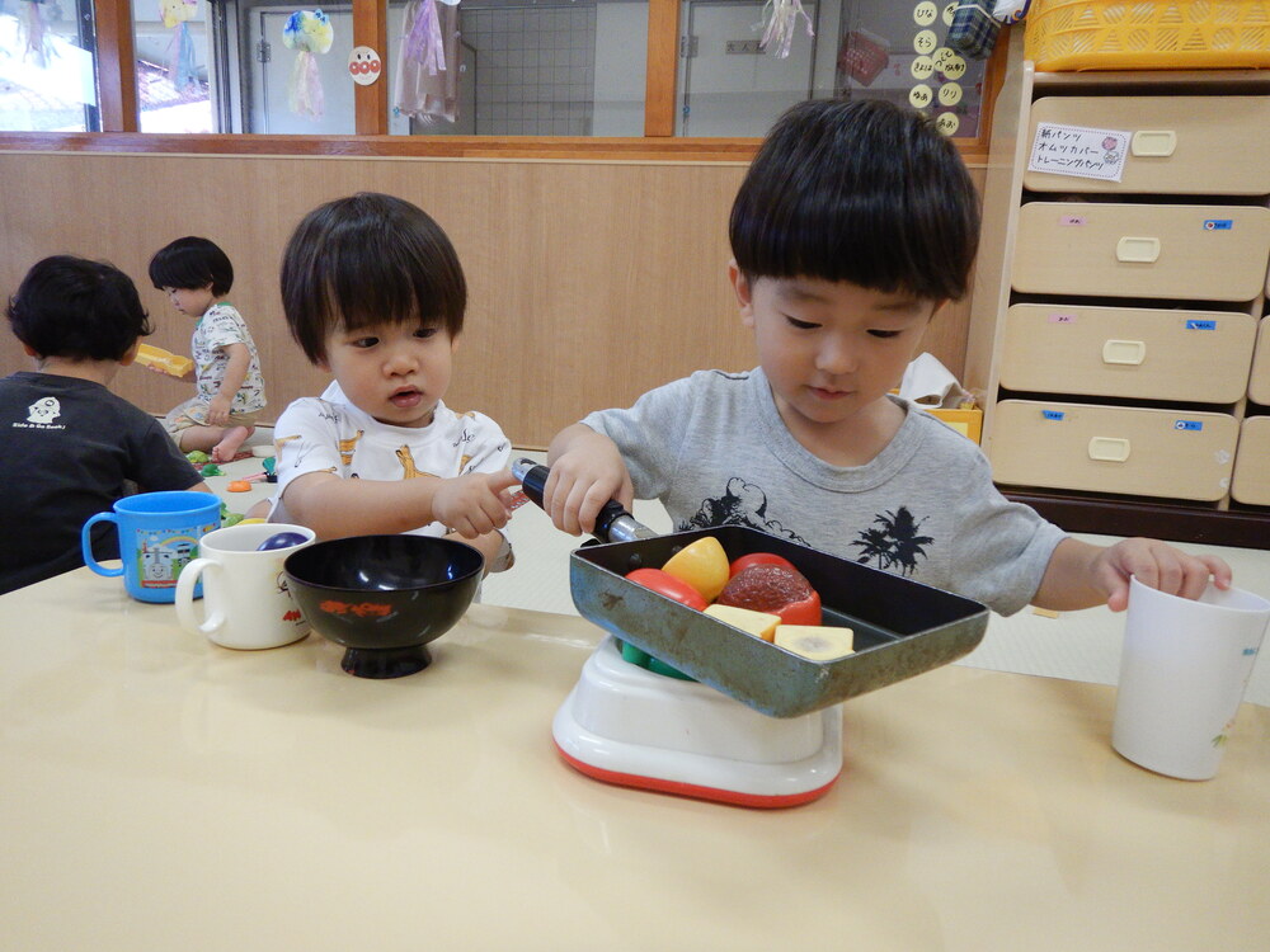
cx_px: 635
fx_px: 881
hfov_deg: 71.6
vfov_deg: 56.8
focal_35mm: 24
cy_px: 476
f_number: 2.8
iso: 125
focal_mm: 4.3
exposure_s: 1/30
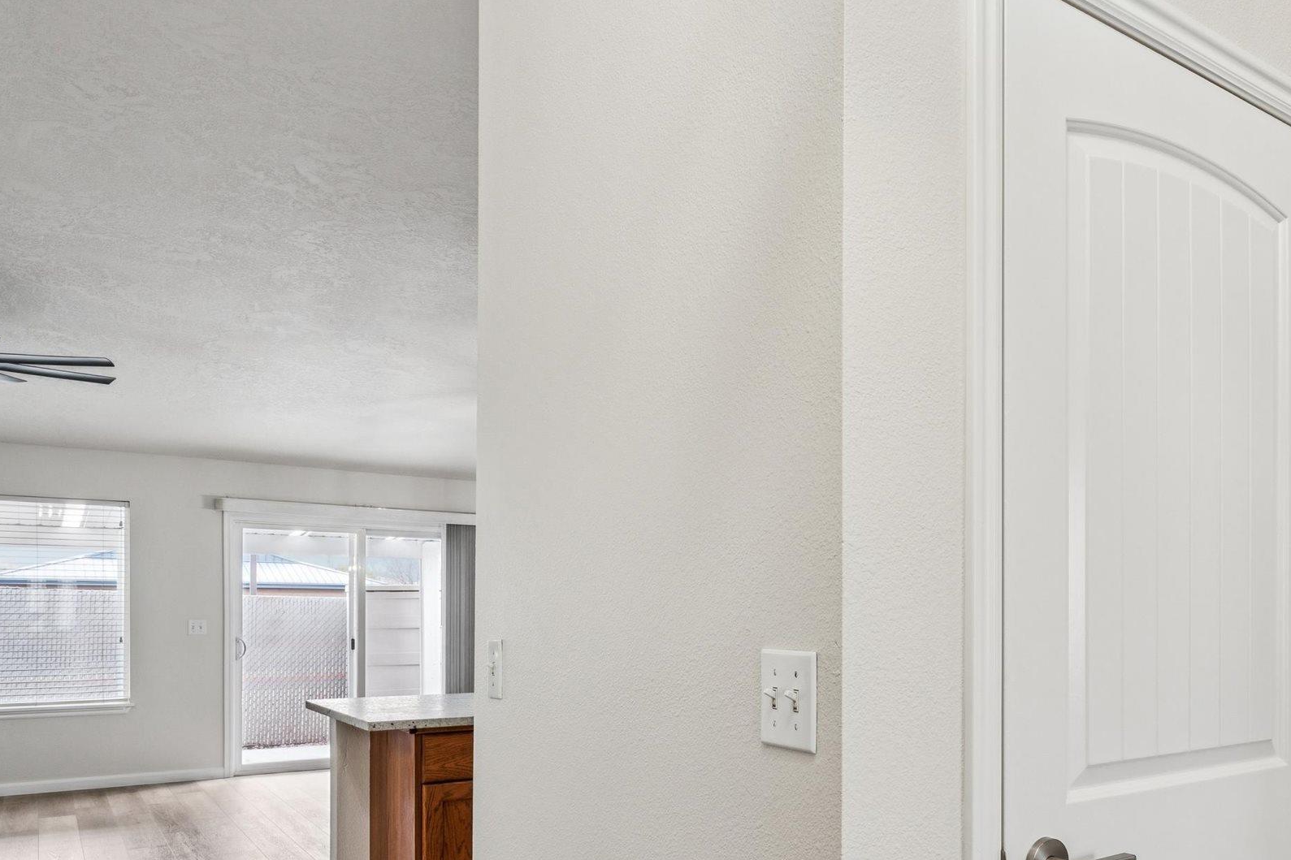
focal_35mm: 30
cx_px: 932
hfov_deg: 60.0
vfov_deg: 43.1
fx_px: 1061
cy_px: 620
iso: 400
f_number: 13
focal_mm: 15.3
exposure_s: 1/8
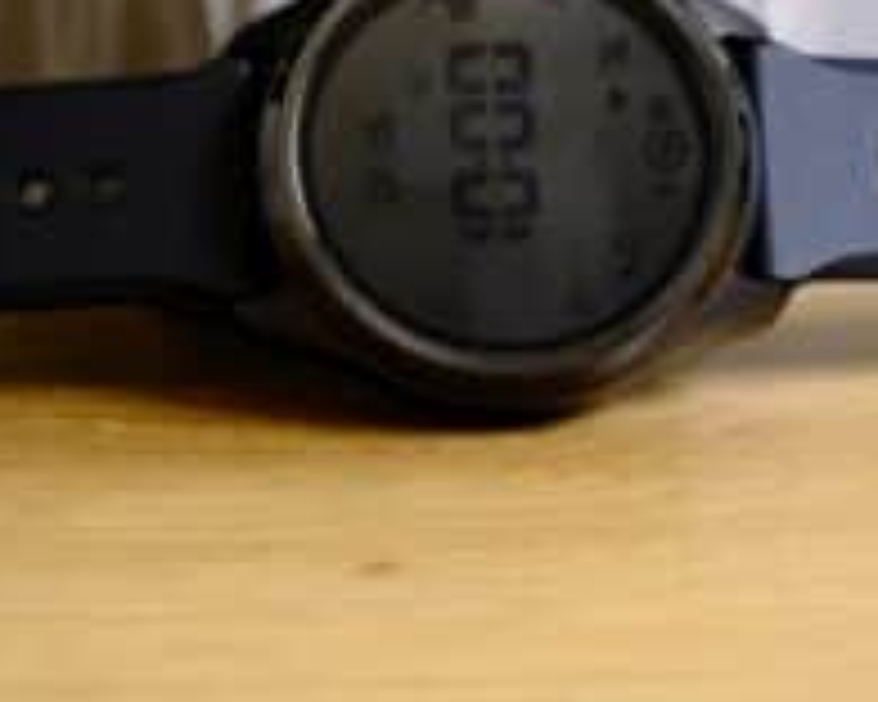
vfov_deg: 9.9
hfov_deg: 12.3
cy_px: 140
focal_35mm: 156
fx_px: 4054
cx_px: 572
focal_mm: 55
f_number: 8
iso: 2000
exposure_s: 1/80
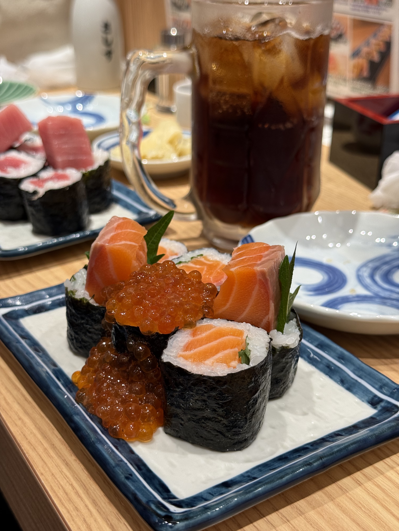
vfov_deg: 39.7
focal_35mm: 48
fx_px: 738
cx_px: 200
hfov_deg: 30.3
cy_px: 266
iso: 80
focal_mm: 6.76
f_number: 1.78
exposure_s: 1/120
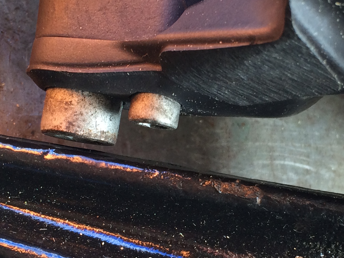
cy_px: 170
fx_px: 815
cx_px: 222
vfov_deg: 18.0
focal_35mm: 82
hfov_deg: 23.7
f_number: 2.2
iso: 50
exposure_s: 1/30
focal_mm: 4.15
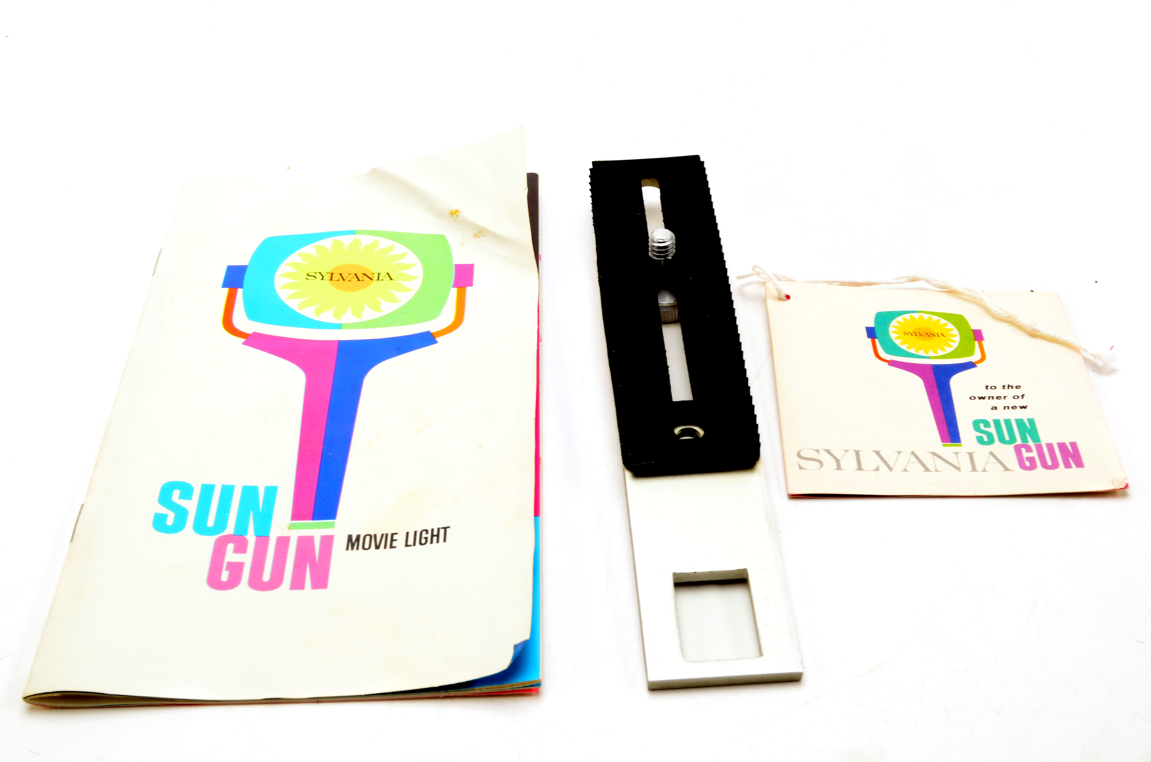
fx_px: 1531
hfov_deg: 41.2
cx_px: 576
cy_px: 381
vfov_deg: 28.0
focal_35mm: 48
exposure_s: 1/160
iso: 100
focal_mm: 32
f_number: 20
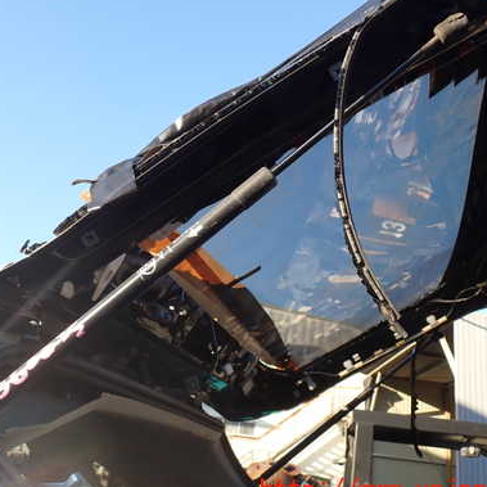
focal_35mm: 42
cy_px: 218
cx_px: 164
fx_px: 669
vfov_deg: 40.0
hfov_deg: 39.6
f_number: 3.2
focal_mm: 5.4
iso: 100
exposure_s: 1/320
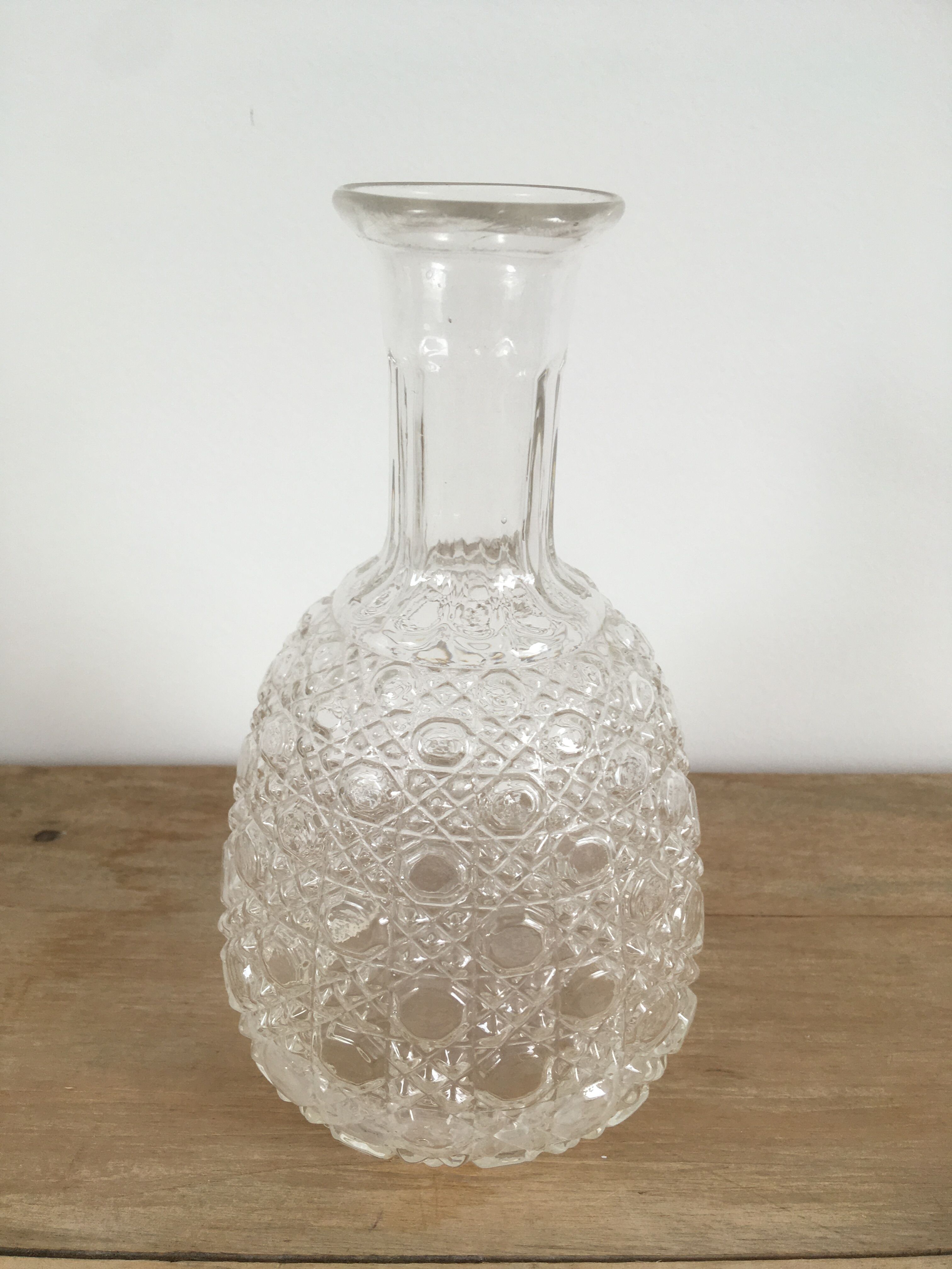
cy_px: 634
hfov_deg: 48.2
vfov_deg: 61.7
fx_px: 1063
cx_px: 476
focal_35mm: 29
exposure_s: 1/50
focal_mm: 4.15
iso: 25
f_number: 2.2
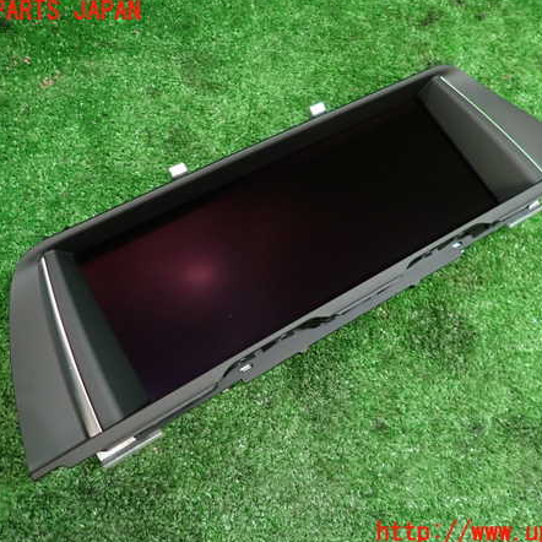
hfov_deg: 54.0
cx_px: 286
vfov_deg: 54.0
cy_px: 272
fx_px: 531
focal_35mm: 30
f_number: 2
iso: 250
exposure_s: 1/30
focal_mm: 4.5
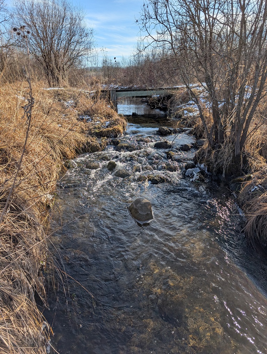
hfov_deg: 56.9
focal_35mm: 24
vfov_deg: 71.5
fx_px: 246
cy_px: 177
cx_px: 134
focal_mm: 6.9
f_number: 1.68
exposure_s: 1/907
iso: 21
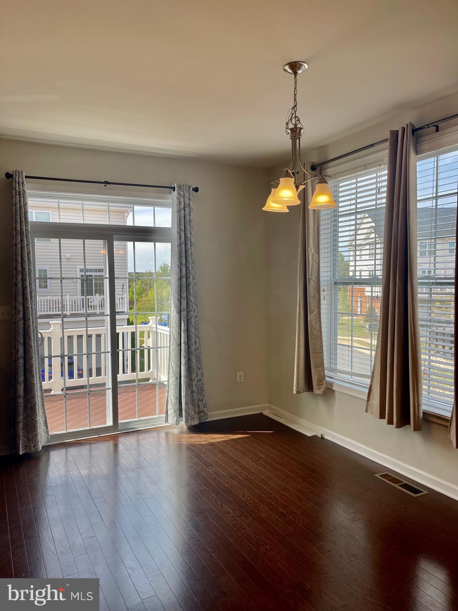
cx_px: 229
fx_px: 459
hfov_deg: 53.1
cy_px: 306
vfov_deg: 67.3
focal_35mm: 26
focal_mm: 5.1
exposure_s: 1/435
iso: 32
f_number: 1.6
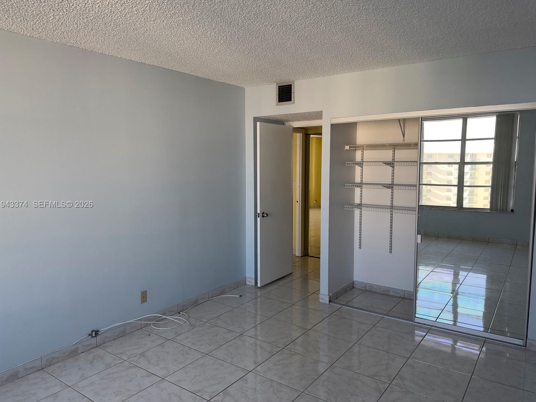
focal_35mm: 25
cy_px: 205
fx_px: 387
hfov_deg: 69.4
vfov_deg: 54.9
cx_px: 263
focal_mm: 6.86
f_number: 1.78
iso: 80
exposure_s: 1/212
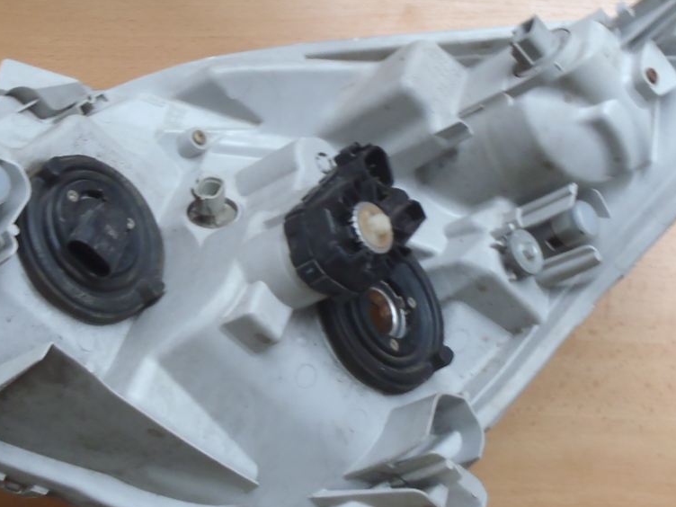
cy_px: 239
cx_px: 277
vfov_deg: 23.3
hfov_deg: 30.7
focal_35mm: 63
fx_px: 1230
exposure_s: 1/8
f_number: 4.7
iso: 200
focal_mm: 6.64
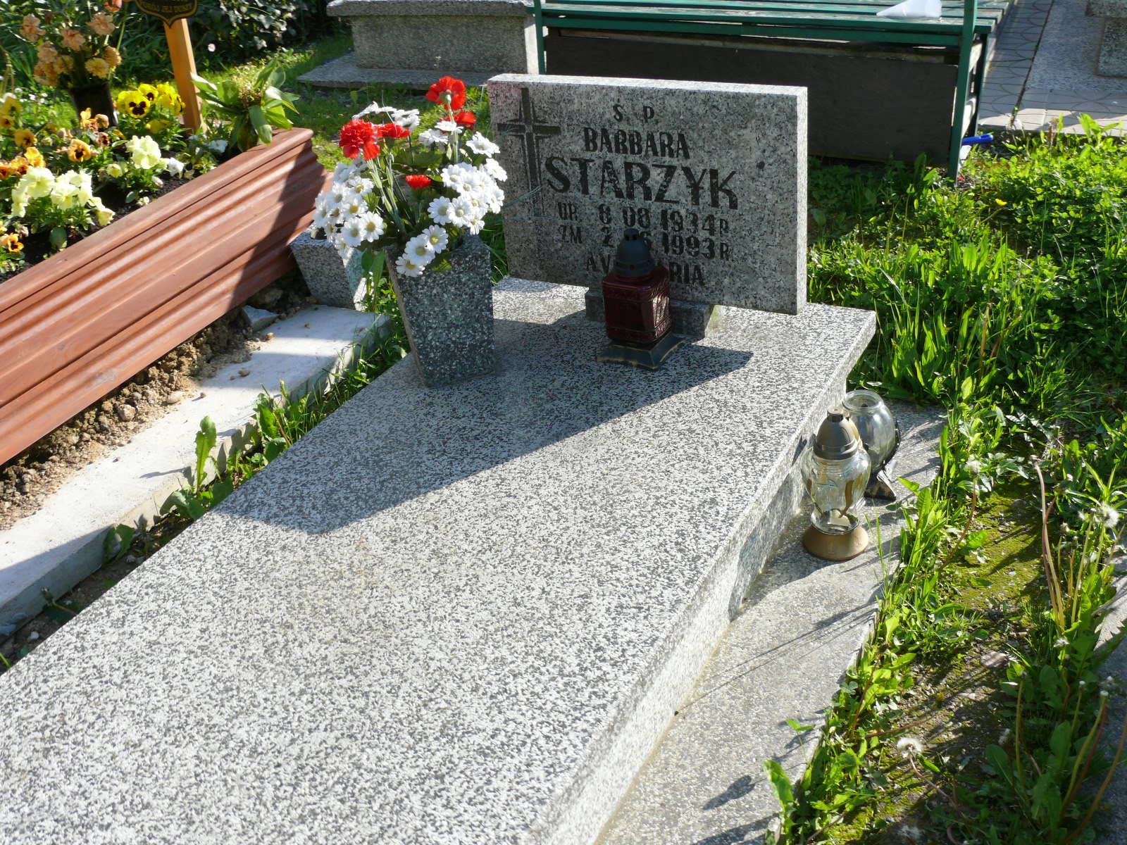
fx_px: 1140
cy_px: 422
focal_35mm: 35
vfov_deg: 40.7
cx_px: 564
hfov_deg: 52.6
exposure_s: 1/200
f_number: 5.6
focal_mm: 7.4
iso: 100
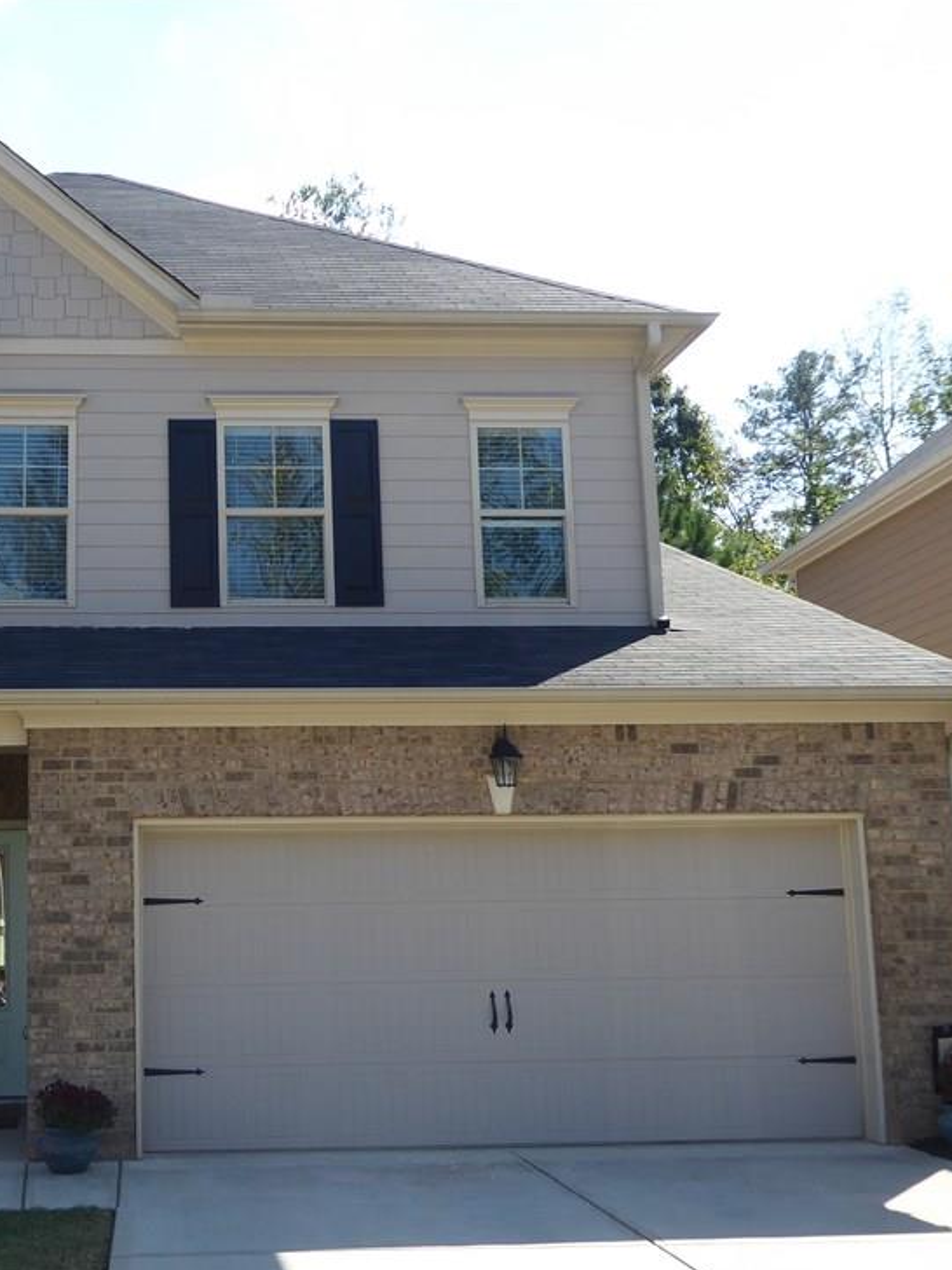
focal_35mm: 45
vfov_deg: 42.1
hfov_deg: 31.2
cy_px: 663
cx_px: 157
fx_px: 1650
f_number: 3.5
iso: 80
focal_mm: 5.4
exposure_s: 1/400
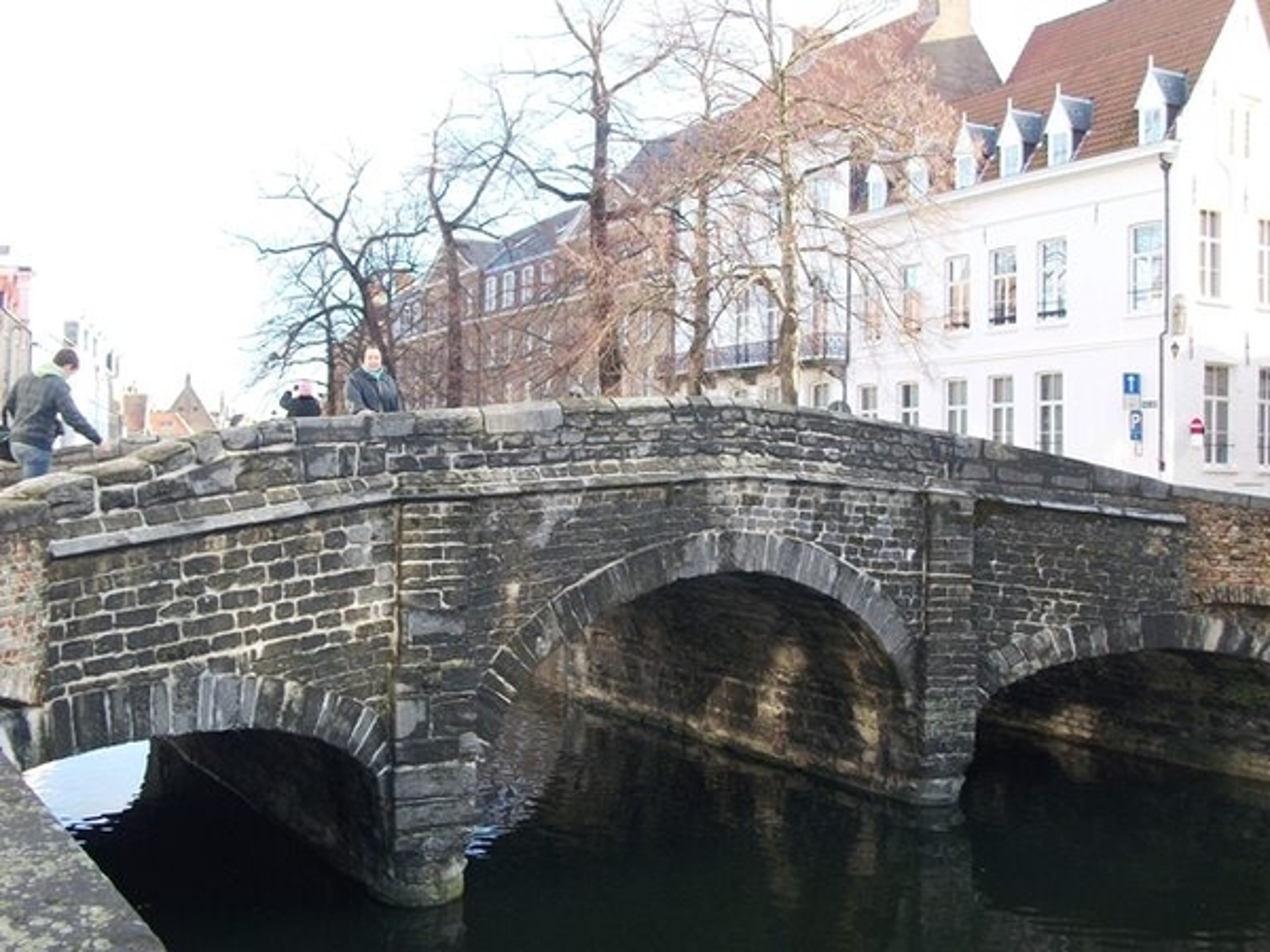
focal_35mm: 40
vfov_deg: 36.0
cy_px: 476
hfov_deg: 46.8
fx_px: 1468
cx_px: 635
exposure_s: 1/100
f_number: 3.2
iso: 80
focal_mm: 7.1
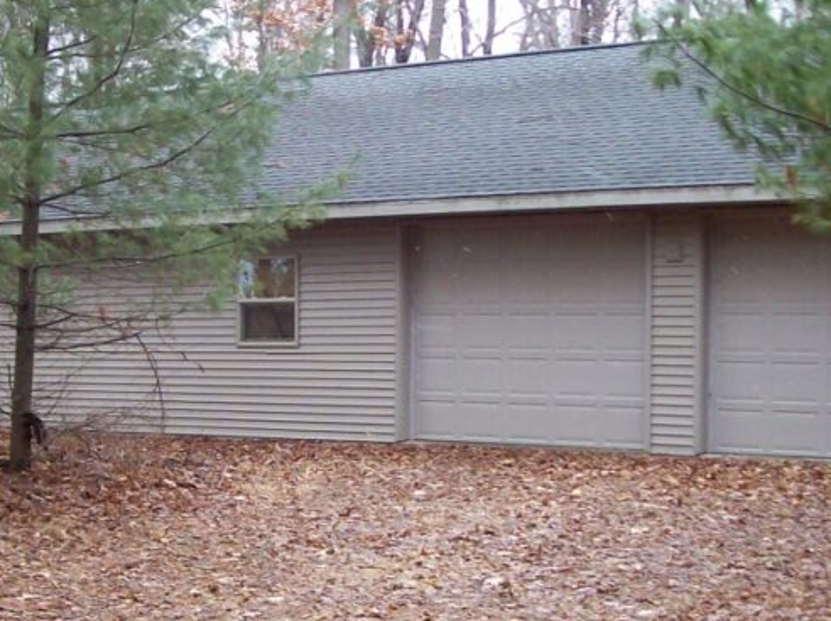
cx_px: 285
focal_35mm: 75
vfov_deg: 19.6
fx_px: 1799
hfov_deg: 25.9
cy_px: 244
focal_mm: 6
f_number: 2.7
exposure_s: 1/108
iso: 80
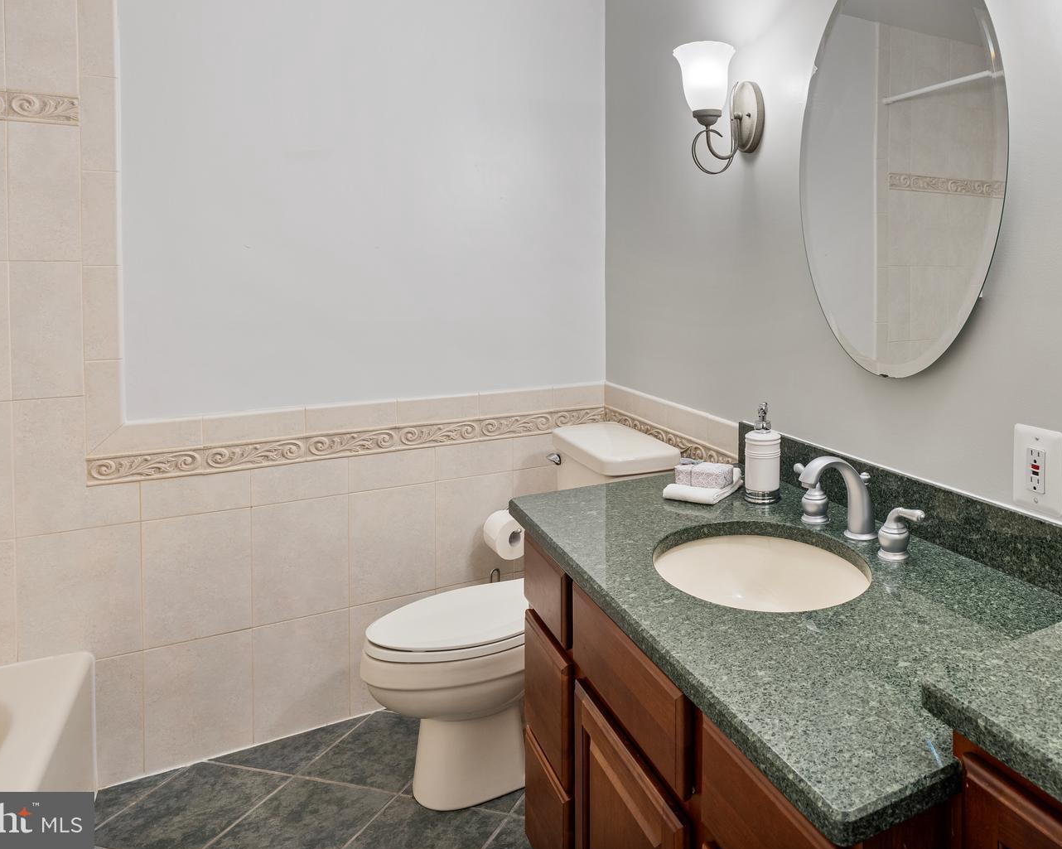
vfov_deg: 57.5
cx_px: 759
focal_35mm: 24
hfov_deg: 67.1
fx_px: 754
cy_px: 287
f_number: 9
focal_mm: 16
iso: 320
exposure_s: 1.3
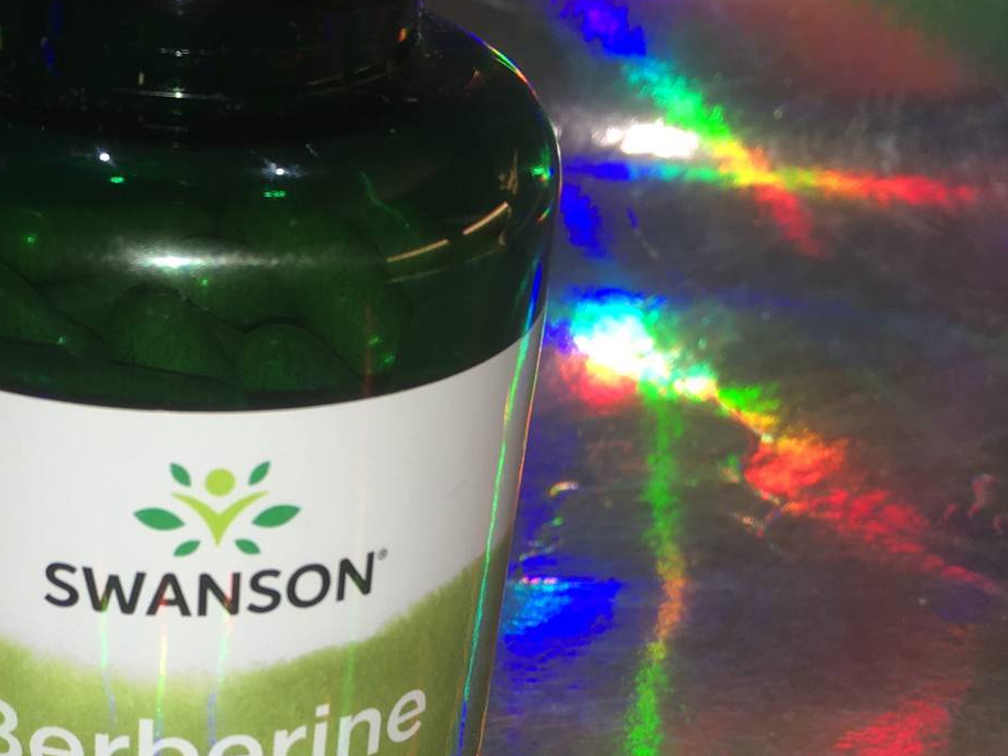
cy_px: 769
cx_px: 278
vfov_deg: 22.0
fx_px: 1863
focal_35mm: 64
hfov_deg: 29.9
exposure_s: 1/133
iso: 25
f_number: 2.2
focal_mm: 4.15
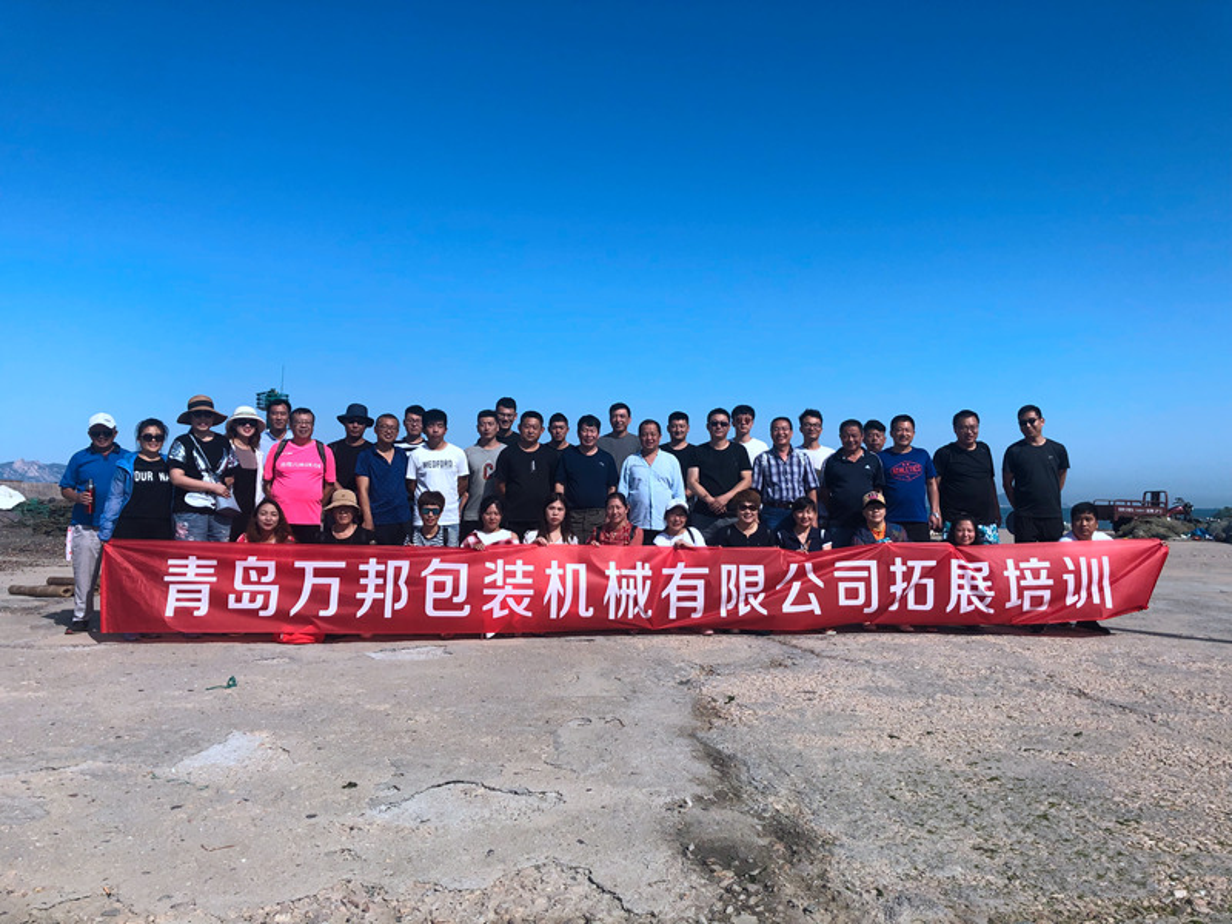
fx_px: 997
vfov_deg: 49.7
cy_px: 462
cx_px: 616
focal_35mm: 28
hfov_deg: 63.4
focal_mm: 4
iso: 20
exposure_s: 1/2667
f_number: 1.8
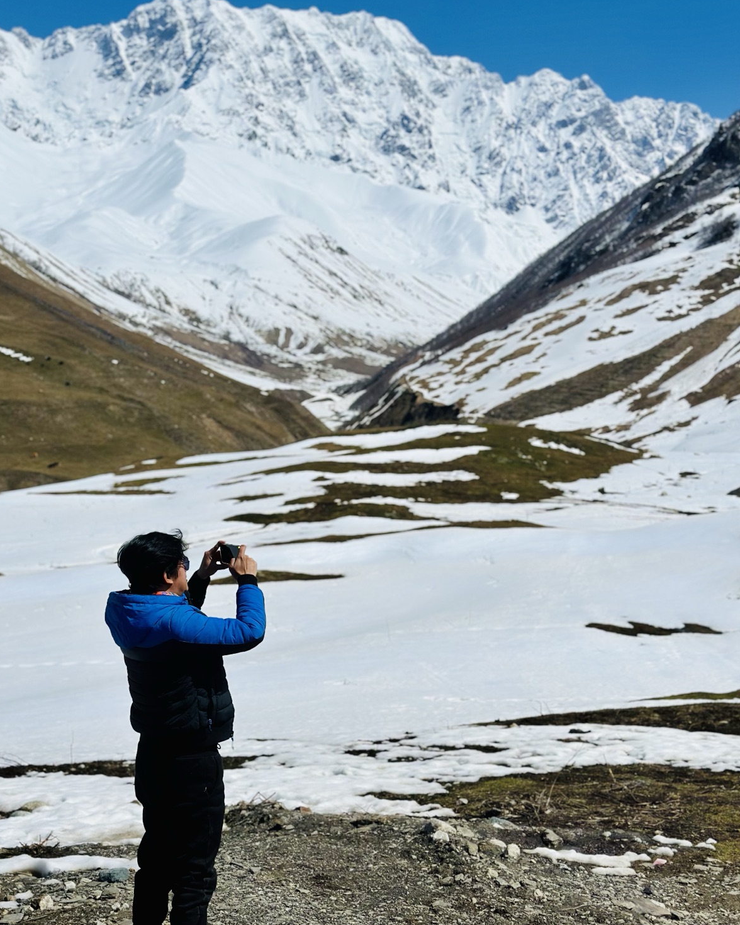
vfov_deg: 36.7
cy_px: 457
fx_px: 1396
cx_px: 363
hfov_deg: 29.7
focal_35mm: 51
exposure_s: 1/18868
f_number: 1.78
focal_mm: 6.86
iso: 64
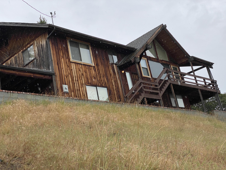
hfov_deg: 36.8
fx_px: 339
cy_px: 85
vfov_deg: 28.0
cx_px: 113
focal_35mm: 52
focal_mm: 6
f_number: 2
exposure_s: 1/1020
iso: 20
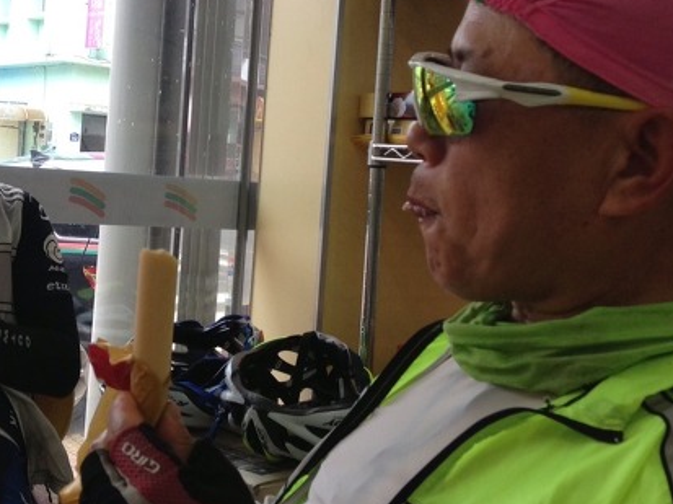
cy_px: 182
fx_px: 1088
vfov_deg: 26.0
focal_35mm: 56
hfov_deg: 34.2
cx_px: 264
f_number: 2.4
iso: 100
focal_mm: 4.13
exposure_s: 1/120
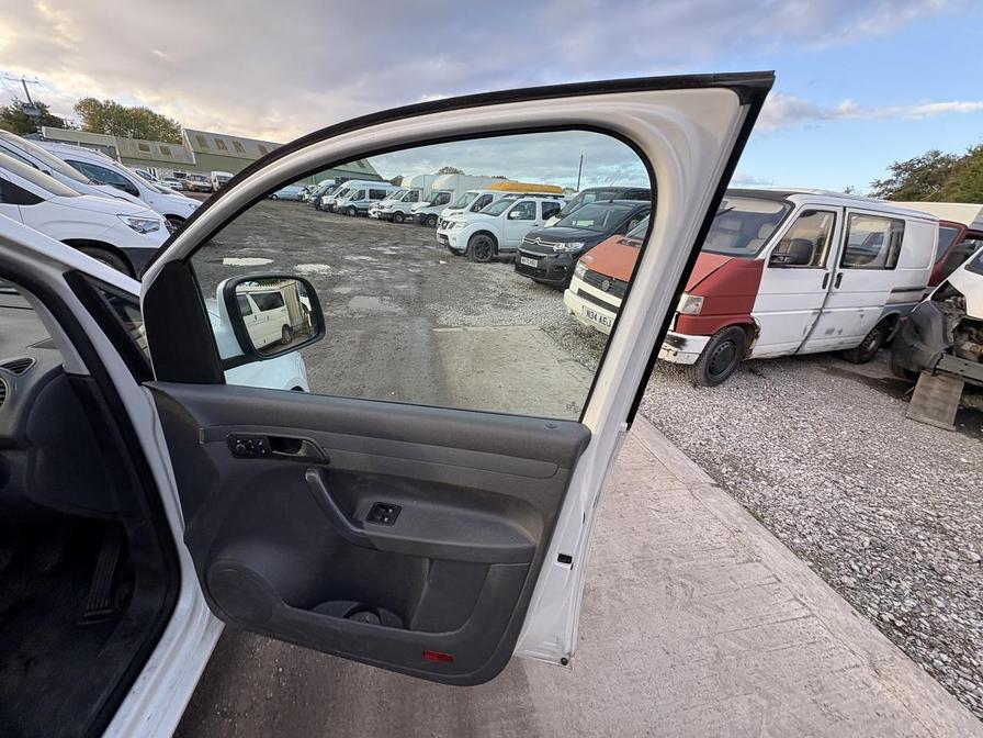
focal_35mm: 14
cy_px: 369
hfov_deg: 102.1
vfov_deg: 85.7
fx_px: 398
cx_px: 492
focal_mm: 2.22
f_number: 2.2
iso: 40
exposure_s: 1/99
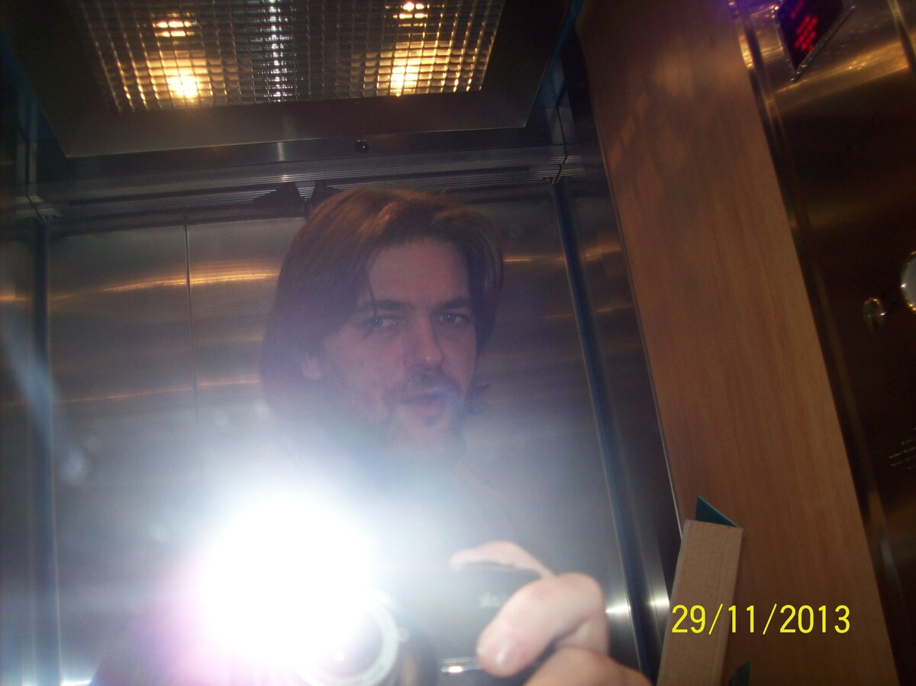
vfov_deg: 39.6
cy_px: 343
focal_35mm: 36
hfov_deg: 51.4
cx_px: 458
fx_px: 952
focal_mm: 6
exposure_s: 1/64
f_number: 2.7
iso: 80
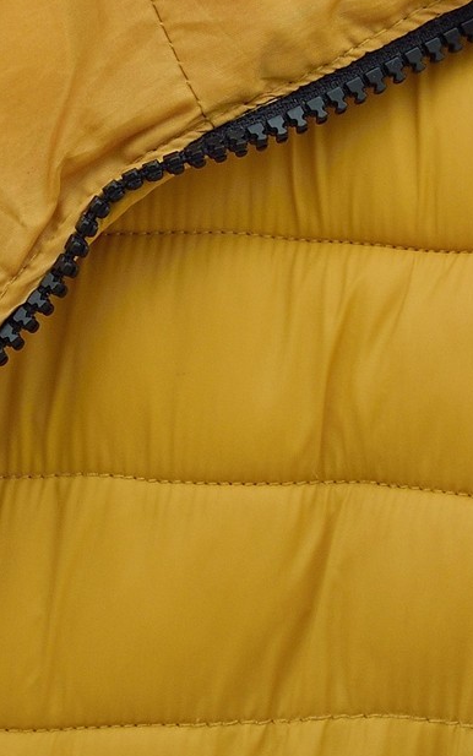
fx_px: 8574
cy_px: -637
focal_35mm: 416
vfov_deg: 5.0
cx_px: -375
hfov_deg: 3.1
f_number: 10
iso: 400
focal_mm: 105
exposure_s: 1/200
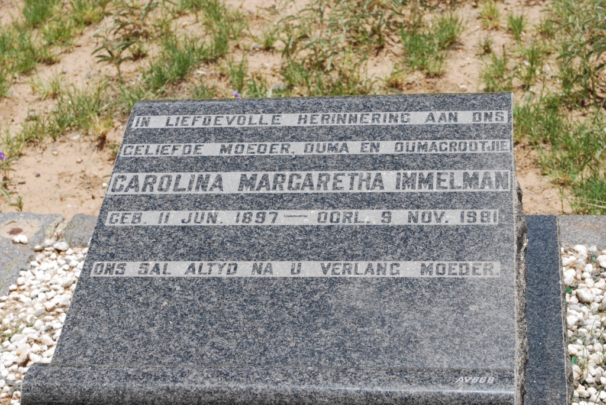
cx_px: 303
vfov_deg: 16.6
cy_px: 202
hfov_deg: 24.6
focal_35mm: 82
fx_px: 1390
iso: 100
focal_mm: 55
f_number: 9
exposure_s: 1/250
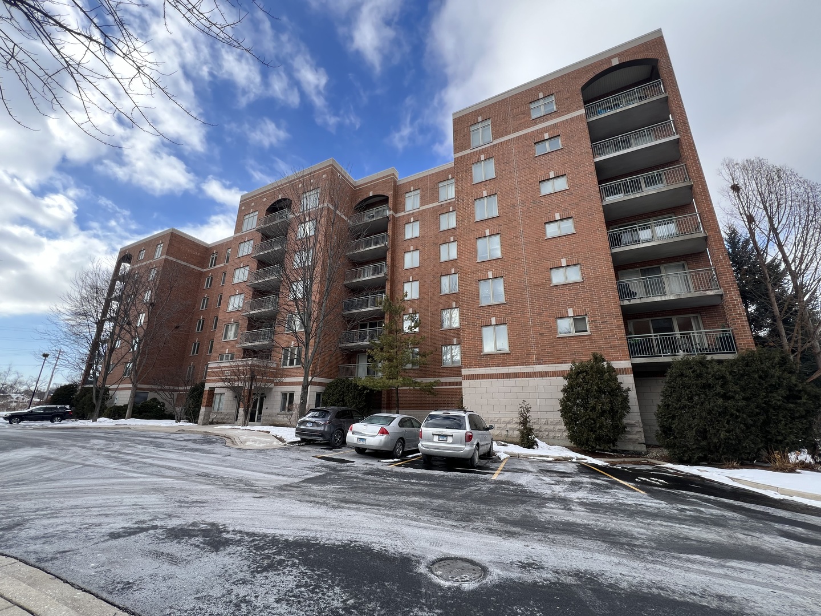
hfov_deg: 106.2
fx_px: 308
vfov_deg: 89.9
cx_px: 410
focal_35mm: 13
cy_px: 308
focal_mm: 1.57
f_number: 1.8
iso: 32
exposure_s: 1/415
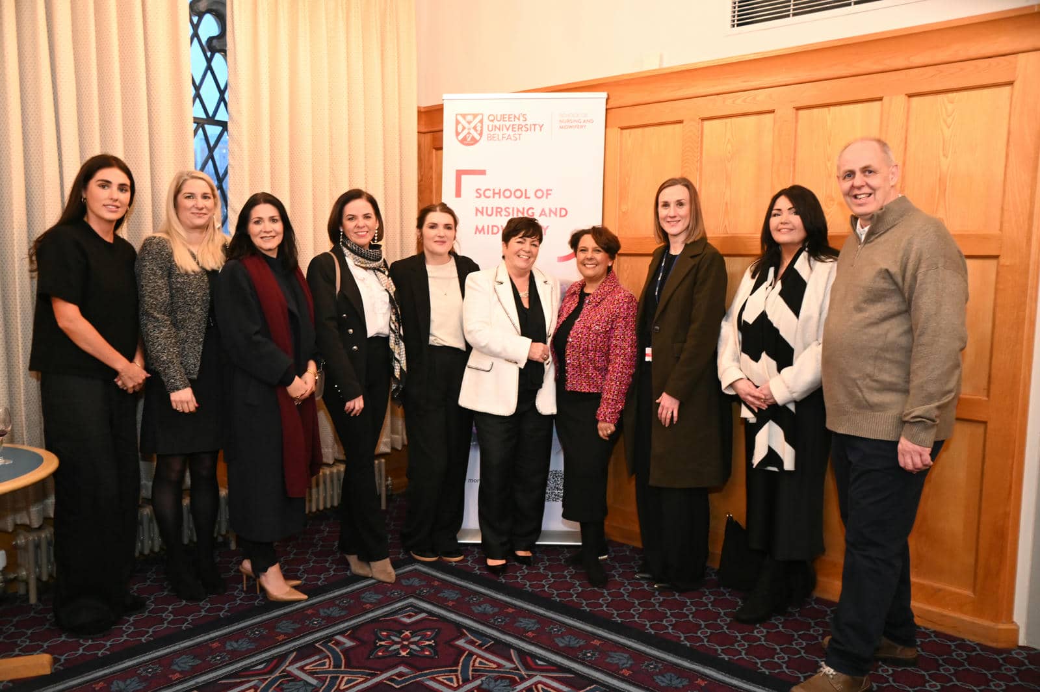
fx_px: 895
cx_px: 520
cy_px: 346
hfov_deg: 60.3
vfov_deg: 42.3
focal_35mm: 31
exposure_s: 1/60
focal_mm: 31
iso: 4000
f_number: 4
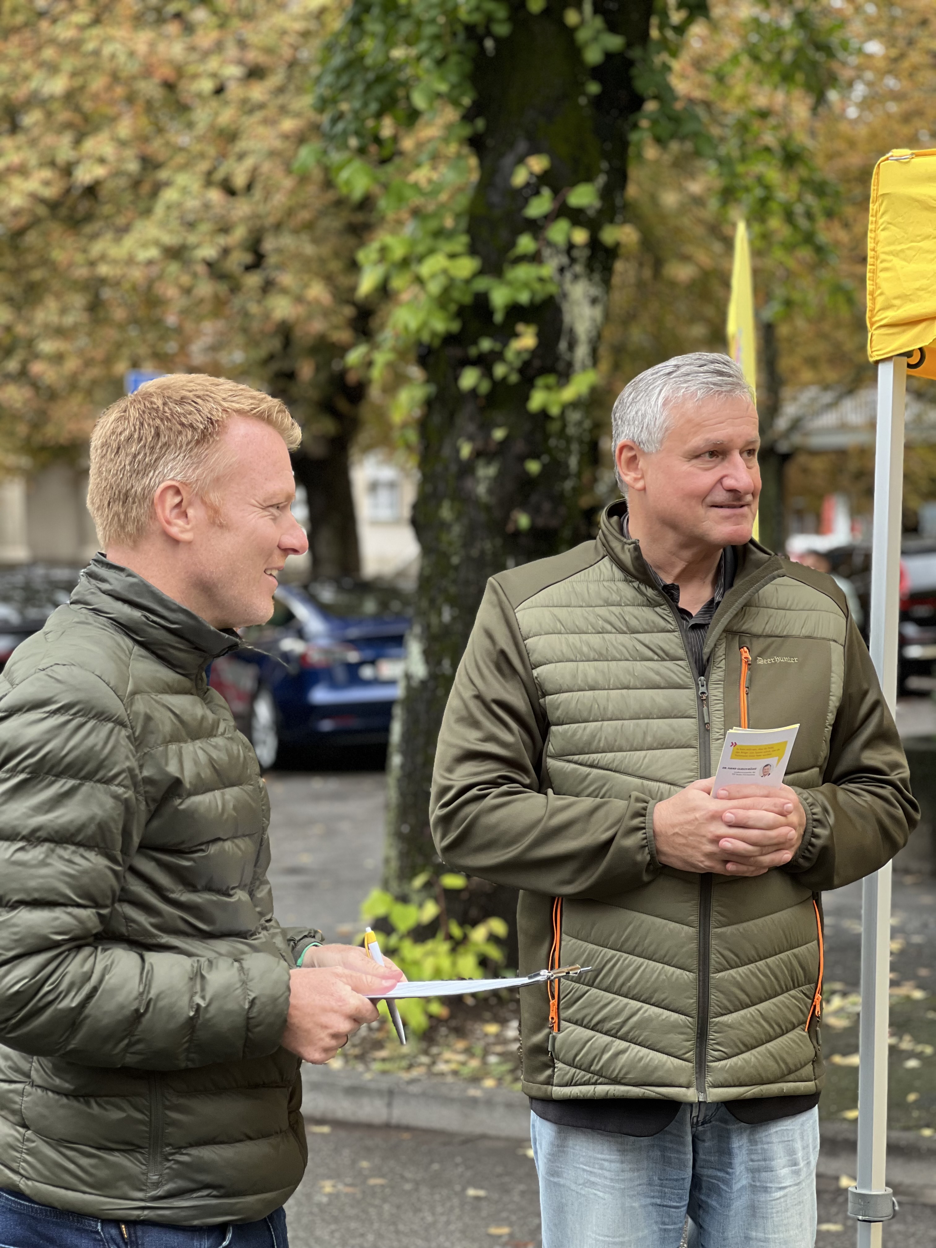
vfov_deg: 25.3
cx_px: 468
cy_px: 624
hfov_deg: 19.1
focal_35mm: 77
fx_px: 2776
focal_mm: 9
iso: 100
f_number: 2.8
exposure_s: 1/121
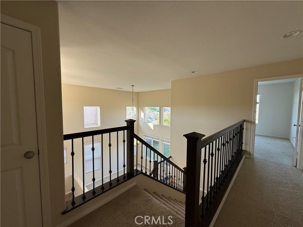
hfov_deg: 102.1
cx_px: 152
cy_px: 114
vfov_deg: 85.7
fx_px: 123
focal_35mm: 14
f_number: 2.2
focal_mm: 2.22
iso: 64
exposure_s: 1/116
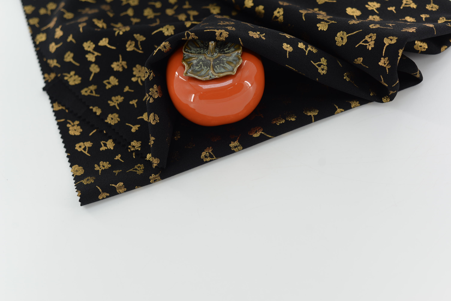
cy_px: 150
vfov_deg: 27.0
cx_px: 226
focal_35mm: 50
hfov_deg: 39.6
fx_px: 627
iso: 100
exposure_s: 1/125
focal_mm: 50
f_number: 4
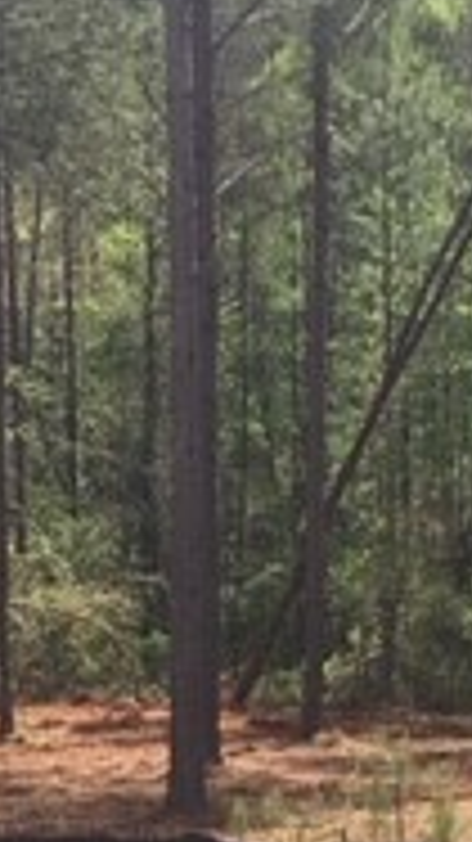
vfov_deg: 19.6
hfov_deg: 11.2
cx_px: 319
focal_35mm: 108
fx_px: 2406
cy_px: 675
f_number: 2.2
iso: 25
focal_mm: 4.15
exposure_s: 1/739
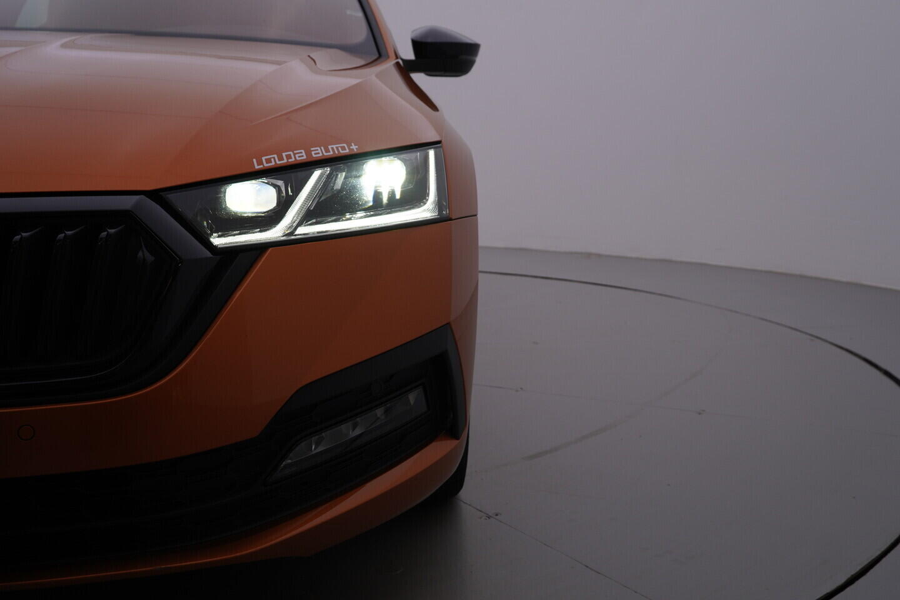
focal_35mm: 36
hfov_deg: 53.1
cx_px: 450
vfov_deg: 36.9
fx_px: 900
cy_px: 300
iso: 125
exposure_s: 1/160
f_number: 5.6
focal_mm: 24
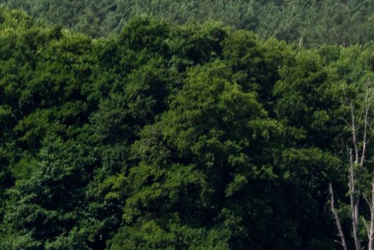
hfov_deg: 2.2
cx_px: 114
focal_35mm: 950
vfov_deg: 1.4
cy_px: 467
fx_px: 9869
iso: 400
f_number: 9
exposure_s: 1/640
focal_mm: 140
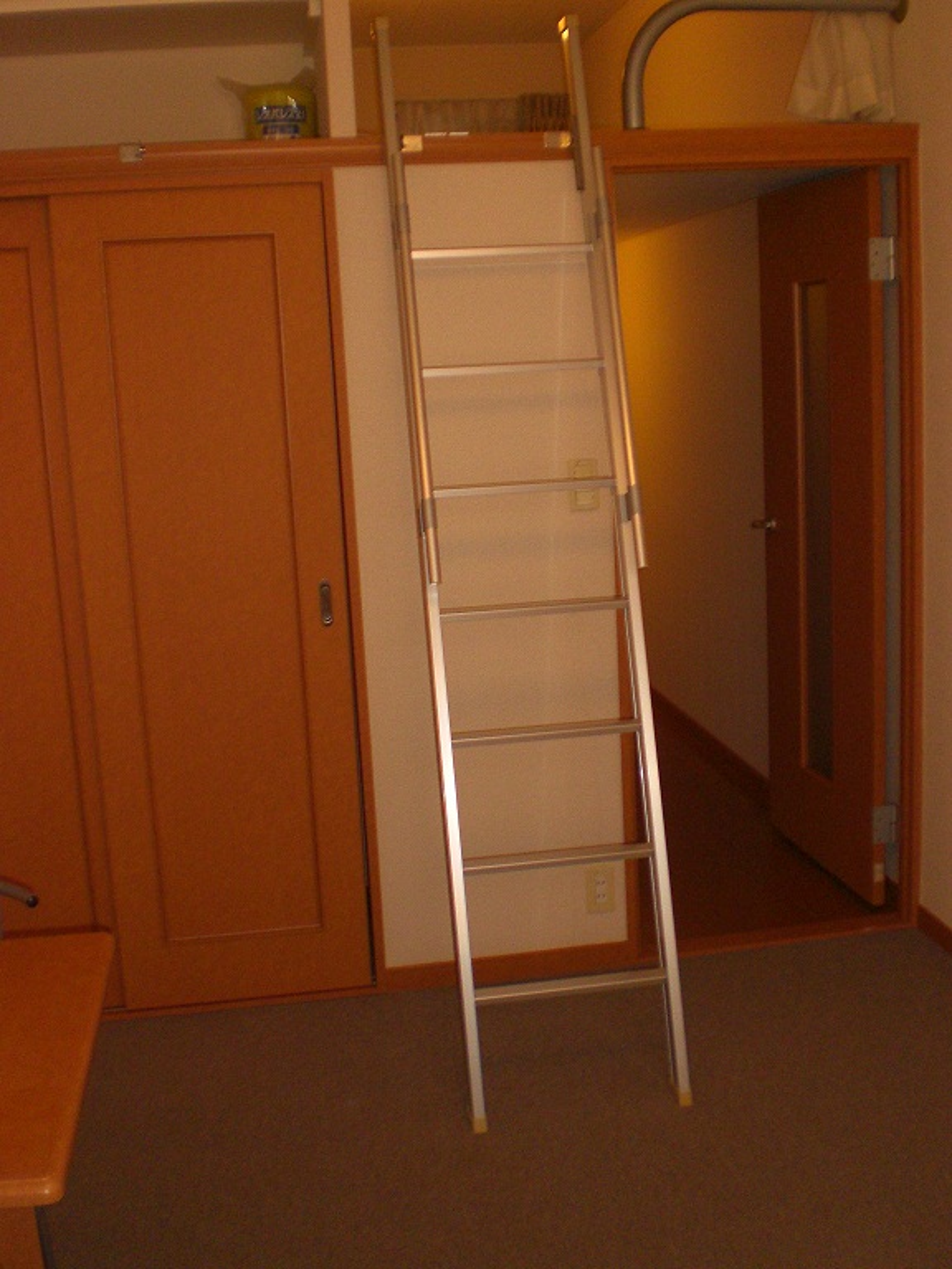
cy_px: 634
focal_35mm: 38
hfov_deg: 37.7
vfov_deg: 49.0
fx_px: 1393
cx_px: 476
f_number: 3.1
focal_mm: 6.3
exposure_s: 1/30
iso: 200
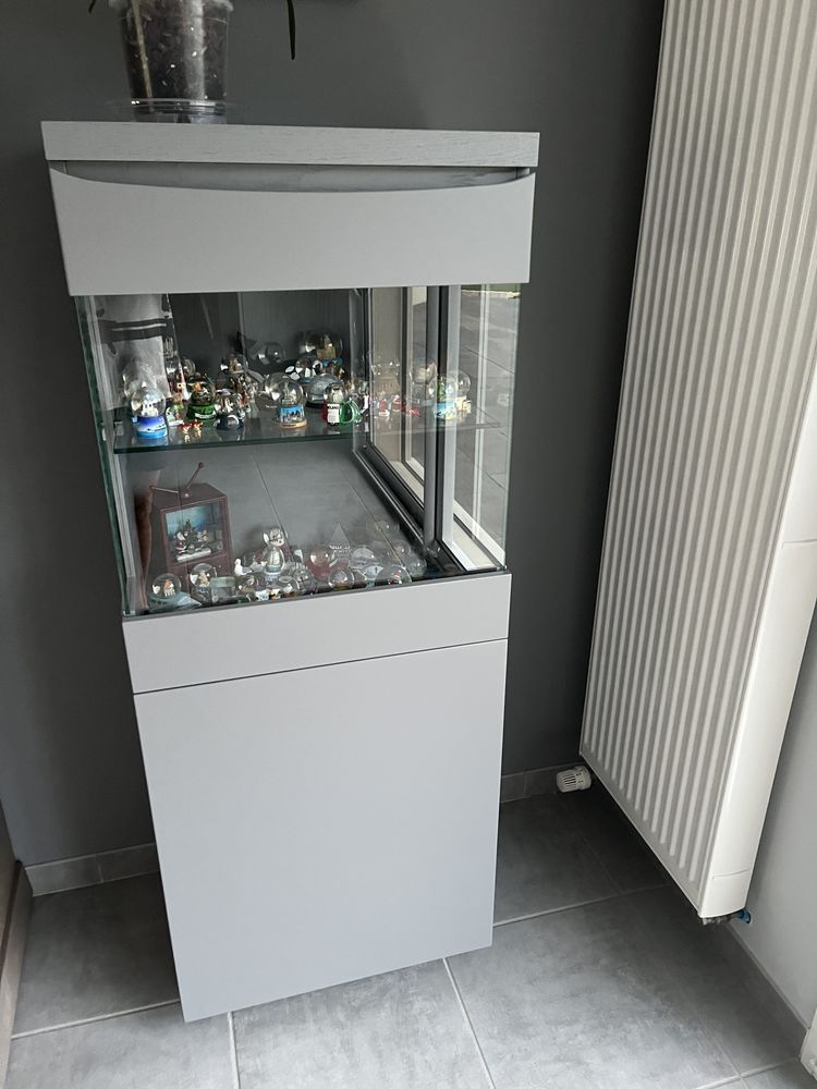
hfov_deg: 53.1
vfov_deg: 67.3
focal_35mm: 26
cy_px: 544
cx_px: 408
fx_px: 818
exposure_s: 1/40
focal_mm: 5.1
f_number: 1.6
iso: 640
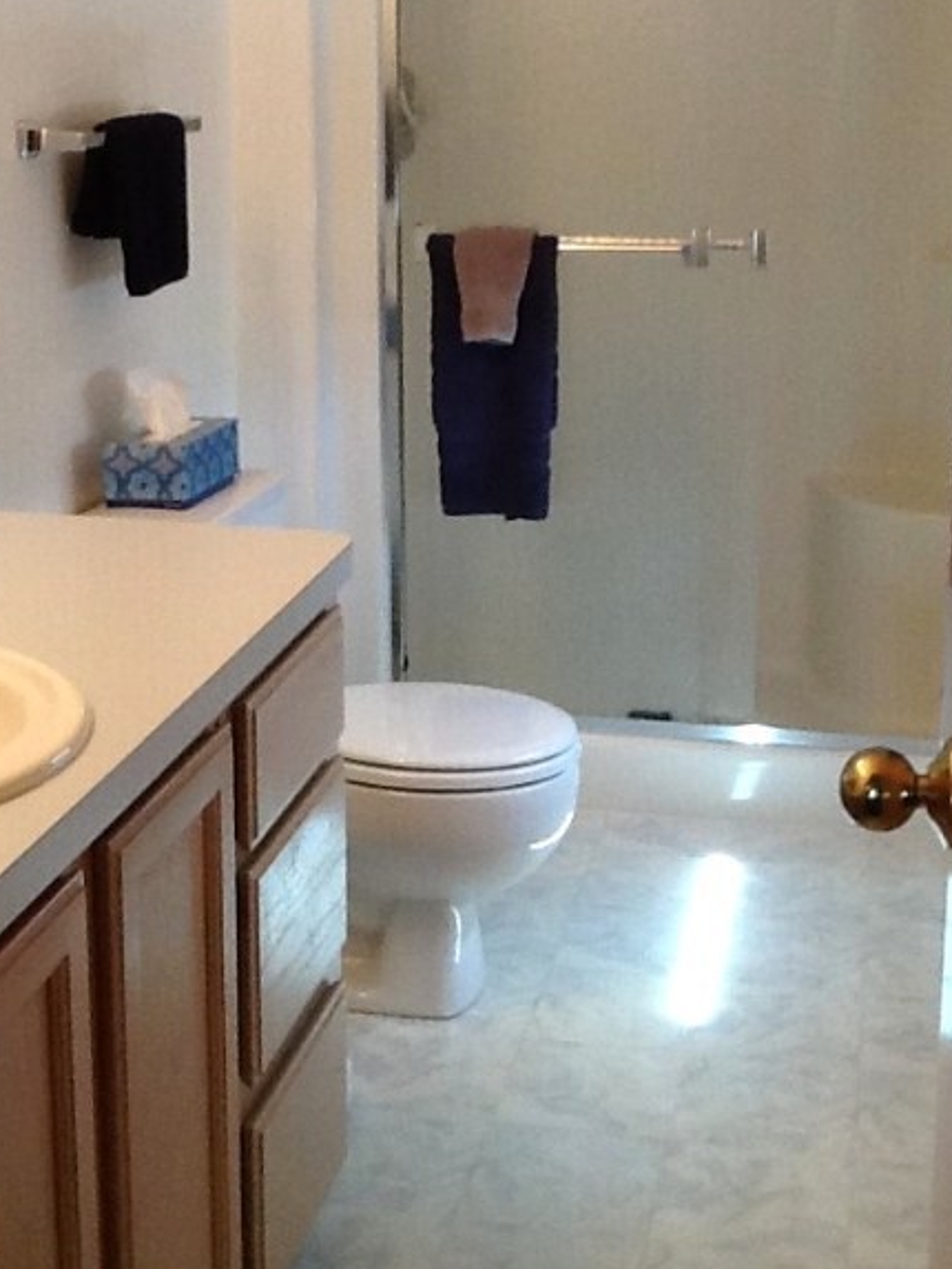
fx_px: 2163
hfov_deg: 24.8
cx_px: 394
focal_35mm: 59
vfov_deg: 32.5
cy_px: 439
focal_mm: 2.03
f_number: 2.4
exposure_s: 1/30
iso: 80
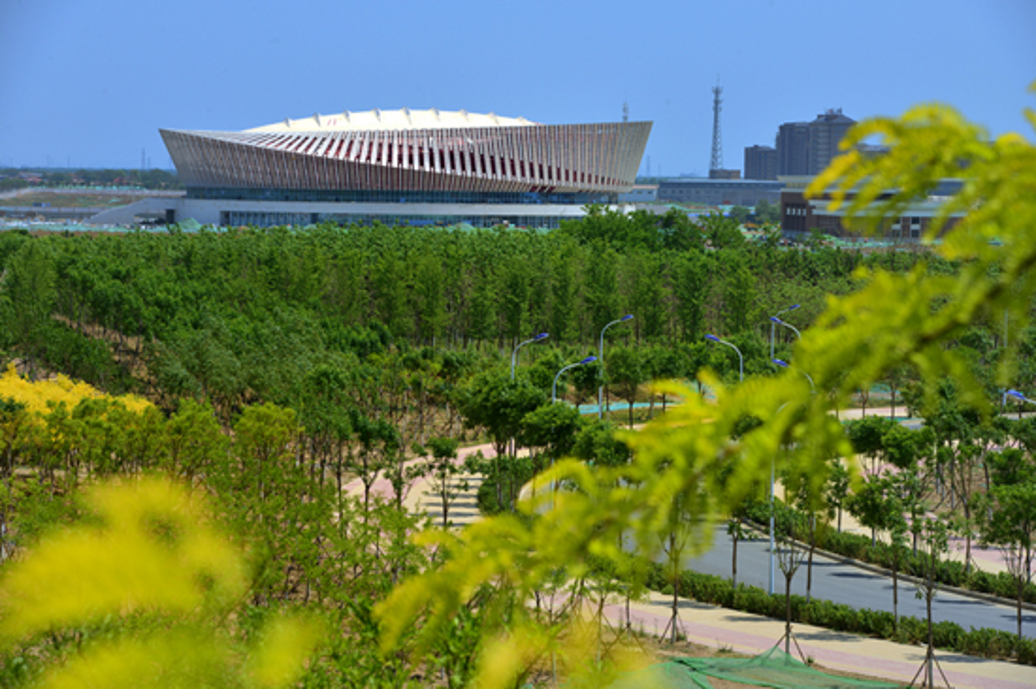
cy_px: 344
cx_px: 518
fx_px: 4314
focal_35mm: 150
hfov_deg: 13.7
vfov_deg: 9.1
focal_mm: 150
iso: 100
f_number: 10
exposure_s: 1/200
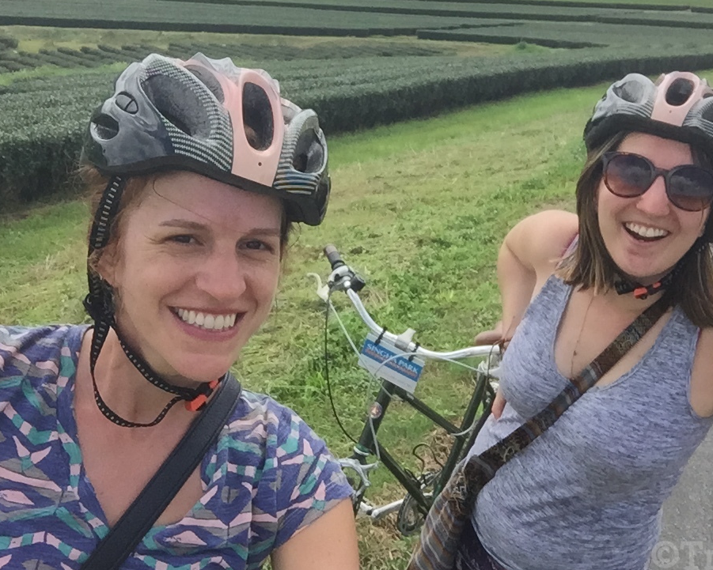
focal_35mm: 43
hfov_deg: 42.9
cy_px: 212
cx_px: 372
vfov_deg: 34.7
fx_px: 907
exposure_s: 1/1001
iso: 32
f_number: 2.2
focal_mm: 2.65
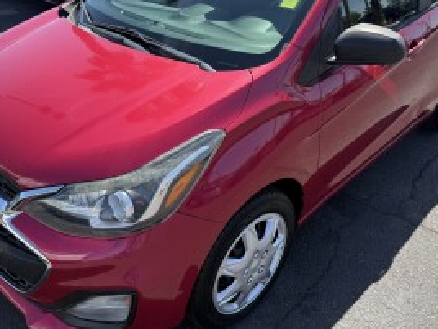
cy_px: 122
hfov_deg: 55.3
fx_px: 418
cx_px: 208
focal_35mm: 33
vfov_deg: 42.6
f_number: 1.78
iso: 80
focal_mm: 6.76
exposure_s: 1/1437
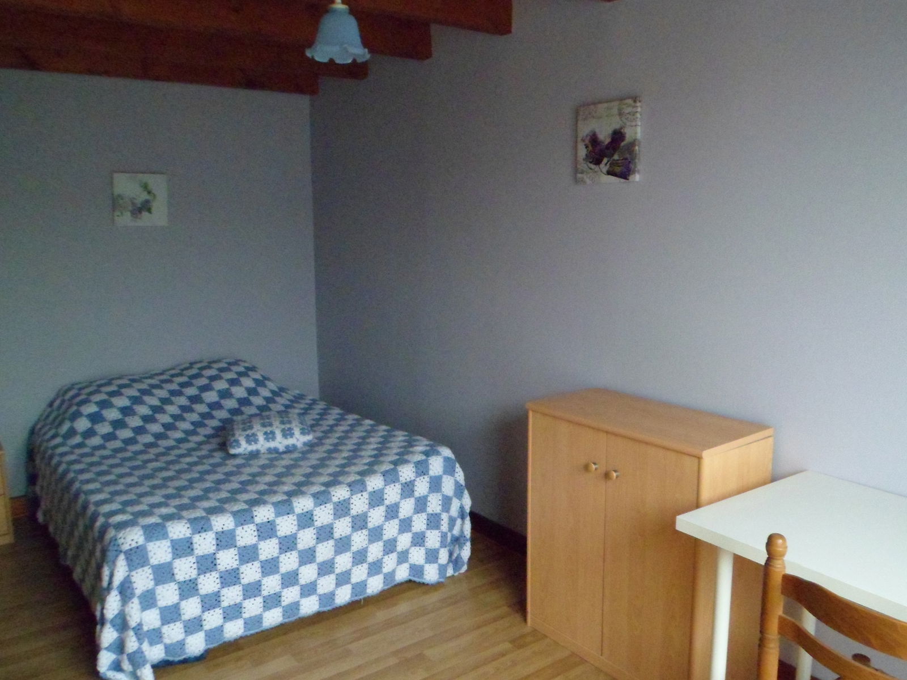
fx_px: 707
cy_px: 340
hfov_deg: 65.3
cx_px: 454
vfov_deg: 51.4
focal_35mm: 27
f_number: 3.3
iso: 640
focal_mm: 4.9
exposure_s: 1/15
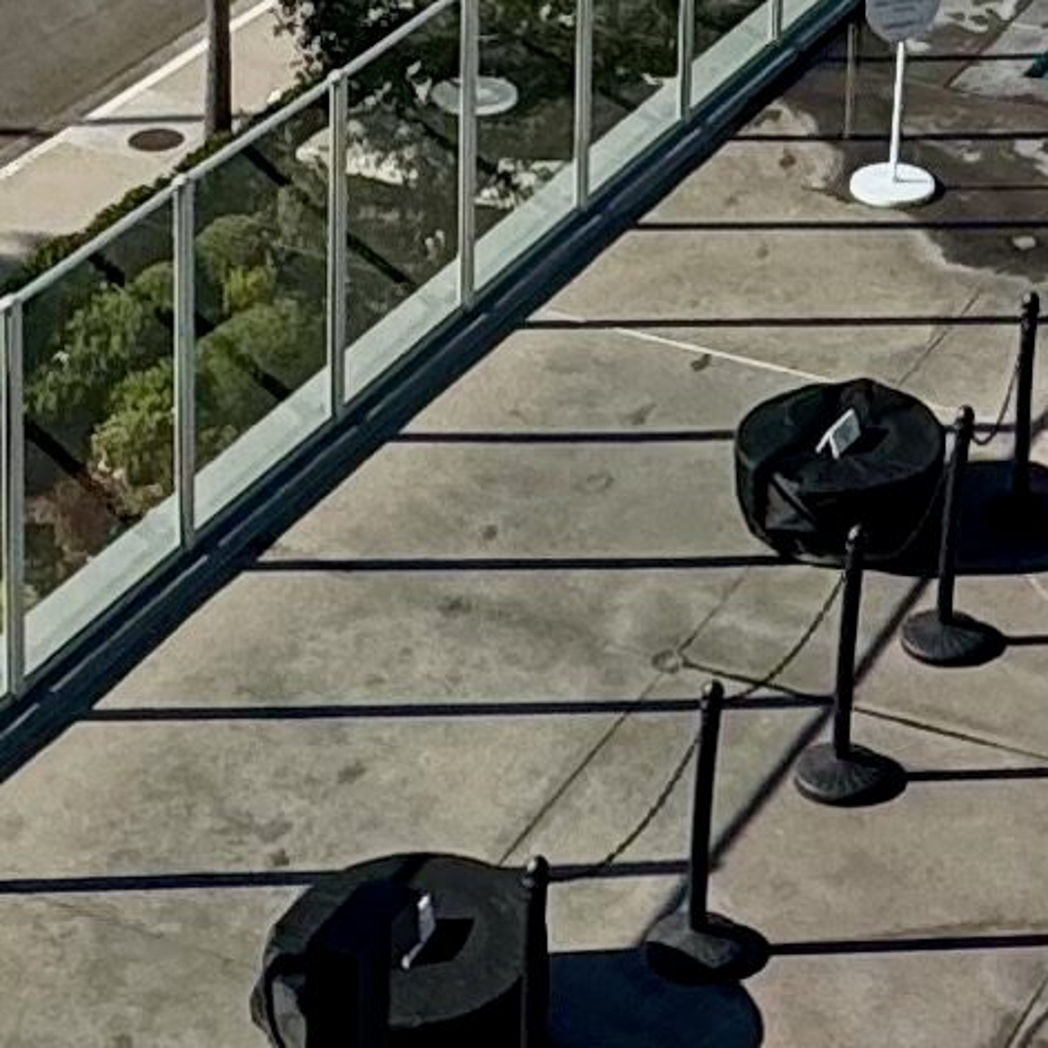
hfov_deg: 16.2
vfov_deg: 14.6
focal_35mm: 106
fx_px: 3631
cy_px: -768
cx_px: 926
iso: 50
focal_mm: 2.22
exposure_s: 1/2674
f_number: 2.2
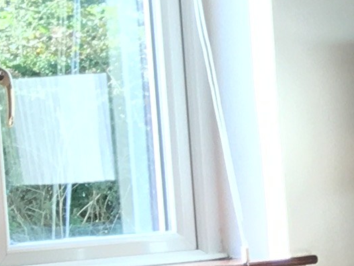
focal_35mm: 222
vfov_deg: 6.6
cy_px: 311
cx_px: 1291
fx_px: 2270
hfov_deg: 7.2
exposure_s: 1/50
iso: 25
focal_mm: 4.15
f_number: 2.2
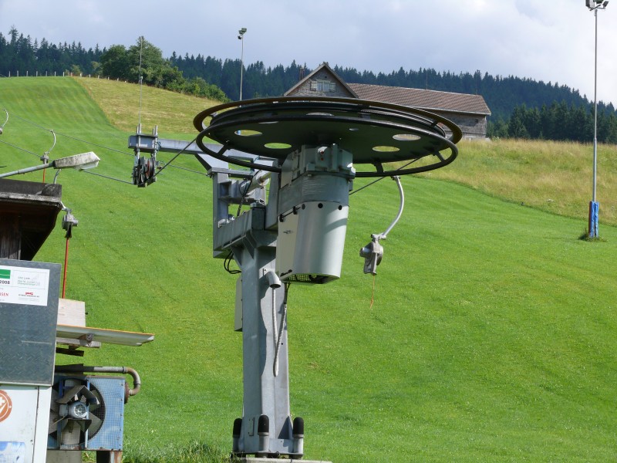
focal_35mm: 90
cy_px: 232
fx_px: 1604
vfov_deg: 16.4
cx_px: 308
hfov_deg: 21.8
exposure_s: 1/400
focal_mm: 18.9
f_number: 5.6
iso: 100
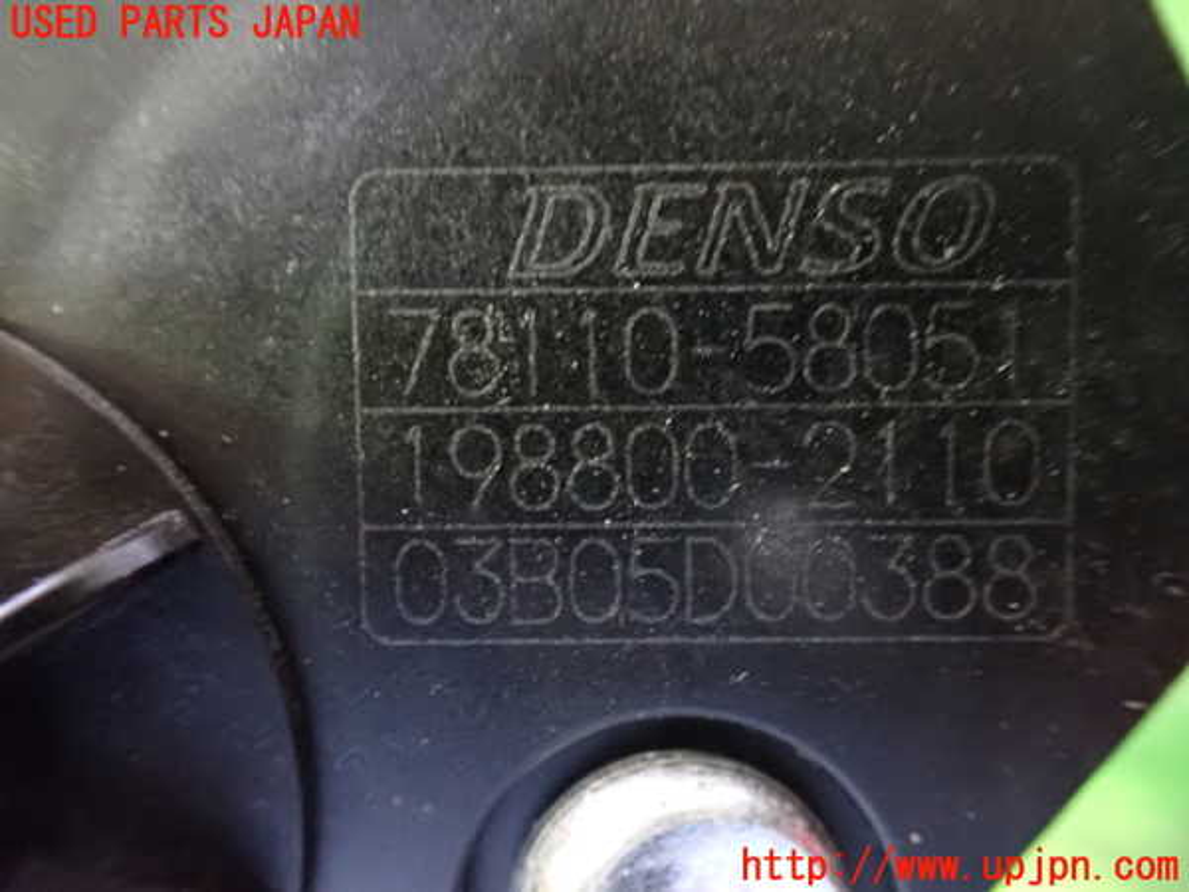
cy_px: 446
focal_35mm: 30
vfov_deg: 46.8
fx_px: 1030
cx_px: 594
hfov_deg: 60.0
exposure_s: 1/8
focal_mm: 5.4
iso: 1600
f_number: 2.3
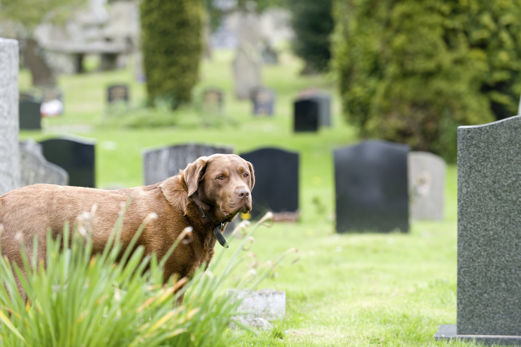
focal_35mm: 155
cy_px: 174
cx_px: 260
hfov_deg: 13.3
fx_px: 2242
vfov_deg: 8.8
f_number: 4
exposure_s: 1/1250
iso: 640
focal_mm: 155
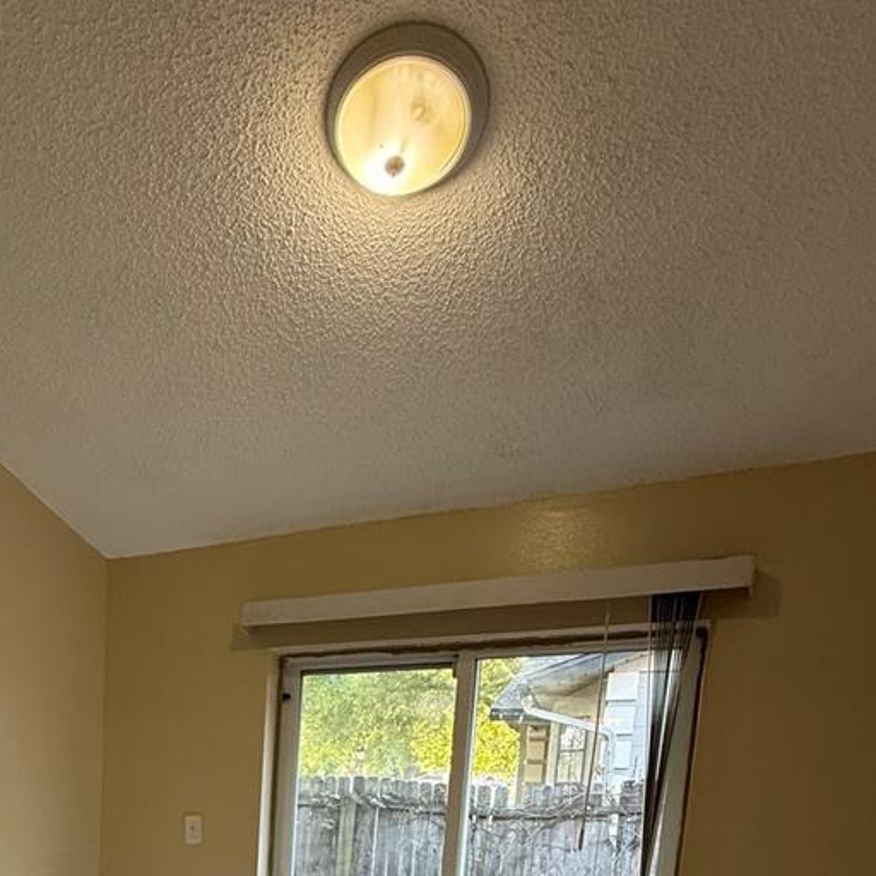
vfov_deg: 45.0
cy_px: 917
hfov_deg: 52.3
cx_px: 183
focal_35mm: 29
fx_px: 830
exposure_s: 1/120
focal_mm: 2.22
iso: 200
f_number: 2.2
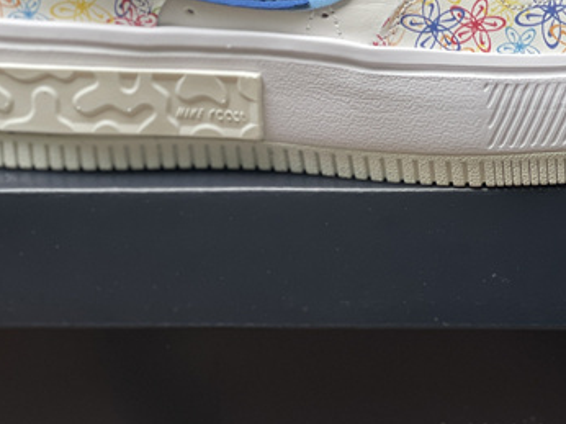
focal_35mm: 137
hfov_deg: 14.4
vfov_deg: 10.7
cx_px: 388
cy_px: 35
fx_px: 2239
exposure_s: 1/121
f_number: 2.2
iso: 40
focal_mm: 7.5
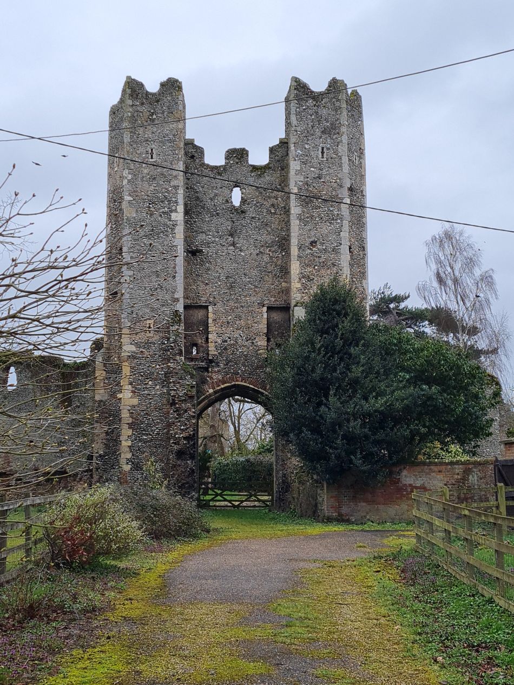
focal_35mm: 26
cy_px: 342
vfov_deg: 67.3
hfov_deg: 53.1
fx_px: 515
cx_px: 257
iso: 50
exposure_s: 1/1232
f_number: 1.8
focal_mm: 5.4
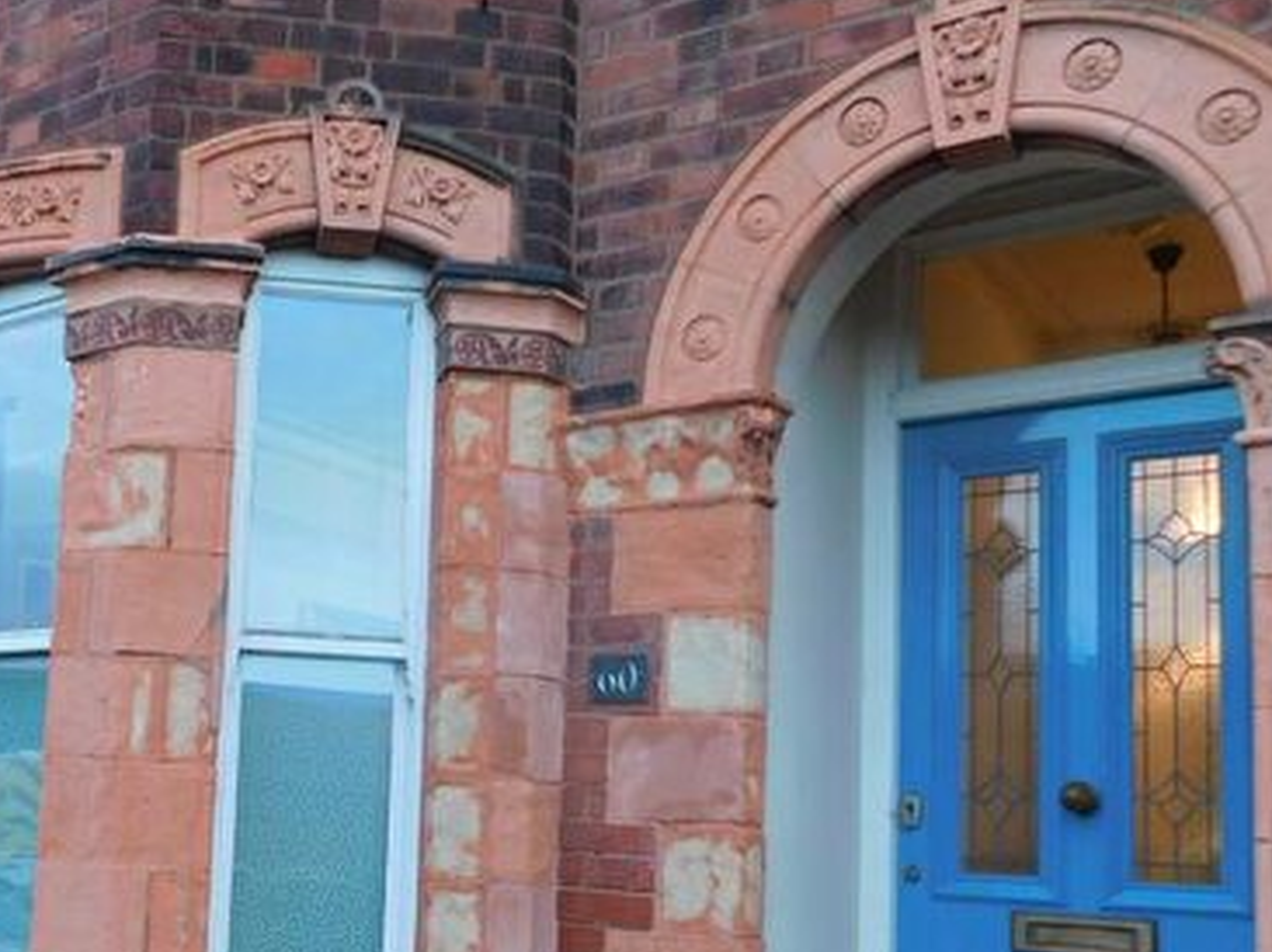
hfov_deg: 41.4
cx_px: 282
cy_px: 665
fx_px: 1616
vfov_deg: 32.4
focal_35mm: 44
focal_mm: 4
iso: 140
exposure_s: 1/30
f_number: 3
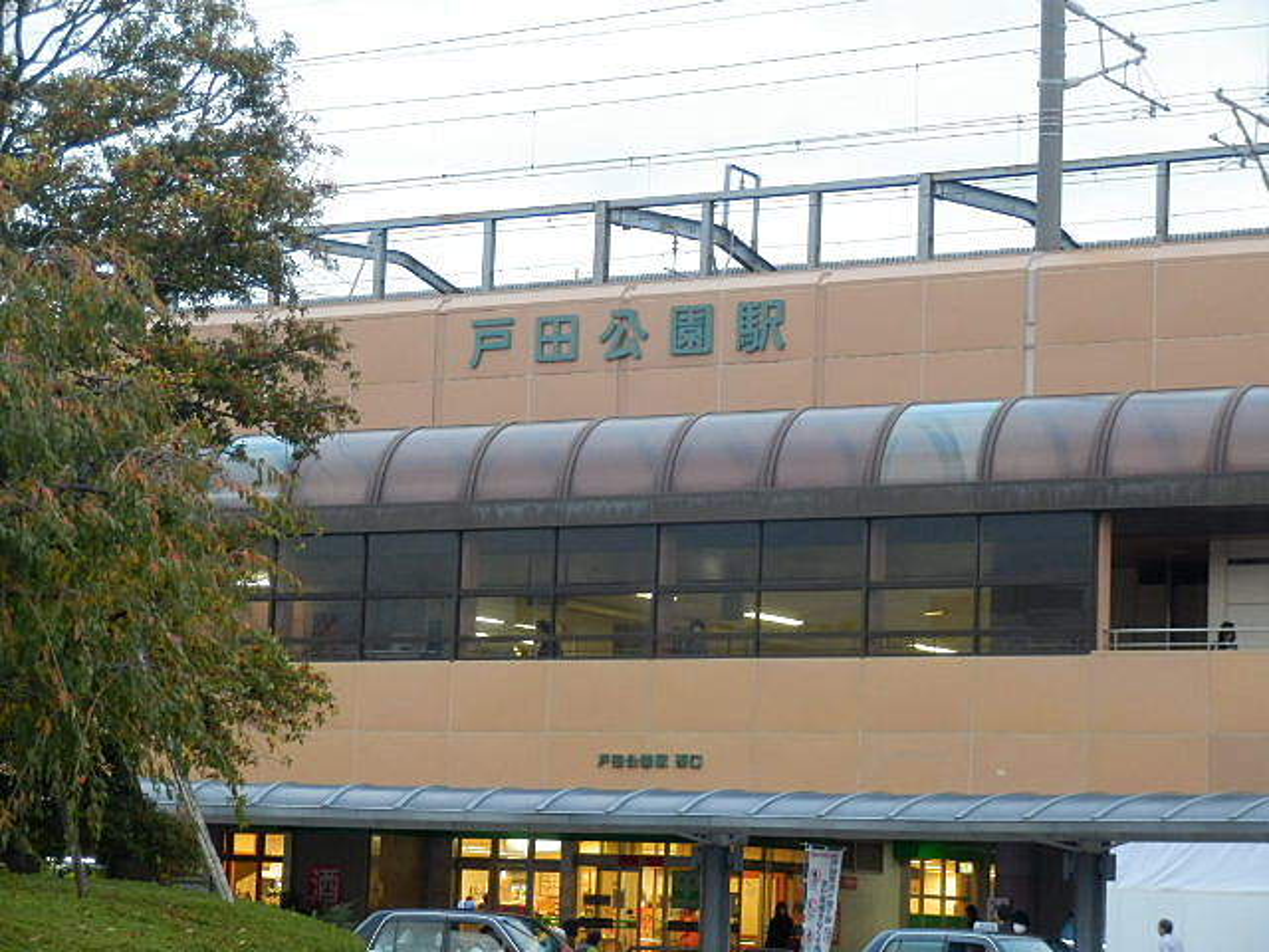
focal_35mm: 111
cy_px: 476
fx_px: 4069
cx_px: 634
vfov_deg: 13.3
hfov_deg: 17.7
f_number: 5.5
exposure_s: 1/60
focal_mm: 19.6
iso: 640
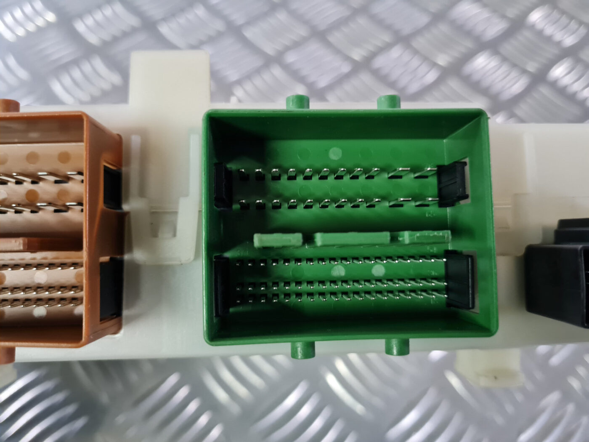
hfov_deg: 67.3
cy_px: 221
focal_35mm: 26
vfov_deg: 53.1
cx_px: 294
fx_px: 442
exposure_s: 1/33
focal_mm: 5.4
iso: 640
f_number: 1.8
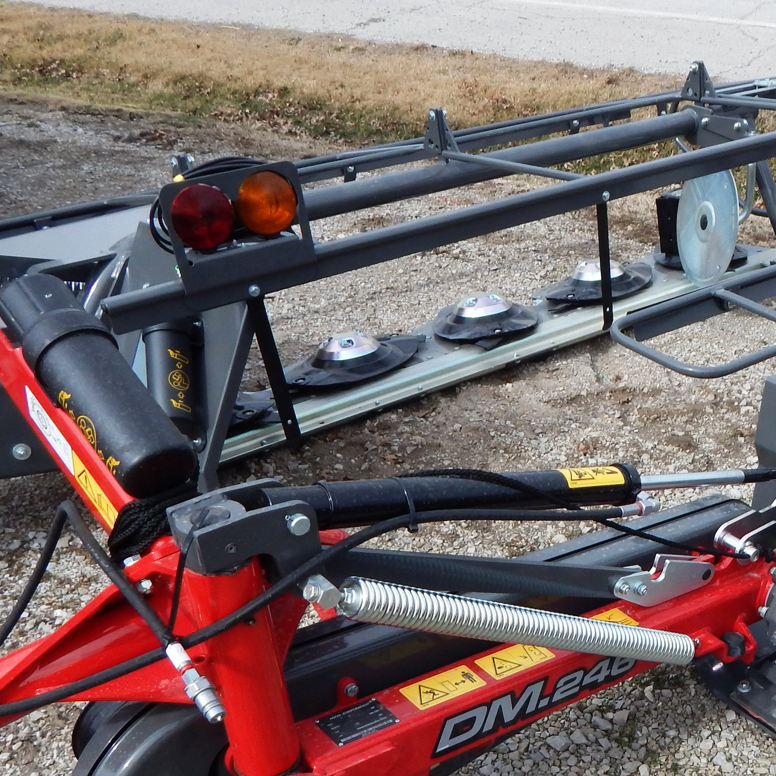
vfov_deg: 37.5
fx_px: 1116
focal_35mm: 44
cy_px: 576
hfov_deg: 36.0
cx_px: 702
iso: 125
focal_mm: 4
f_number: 3
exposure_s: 1/1250
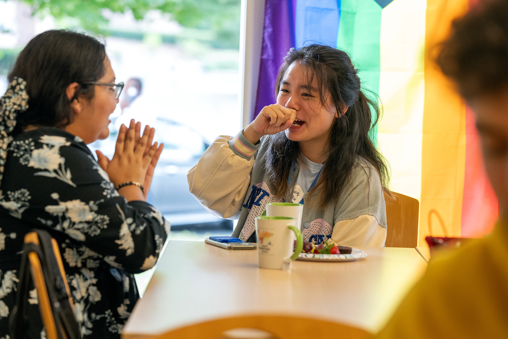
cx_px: 254
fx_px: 1764
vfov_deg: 11.0
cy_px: 170
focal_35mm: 125
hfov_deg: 16.4
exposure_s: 1/160
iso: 1250
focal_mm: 125
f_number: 4.5
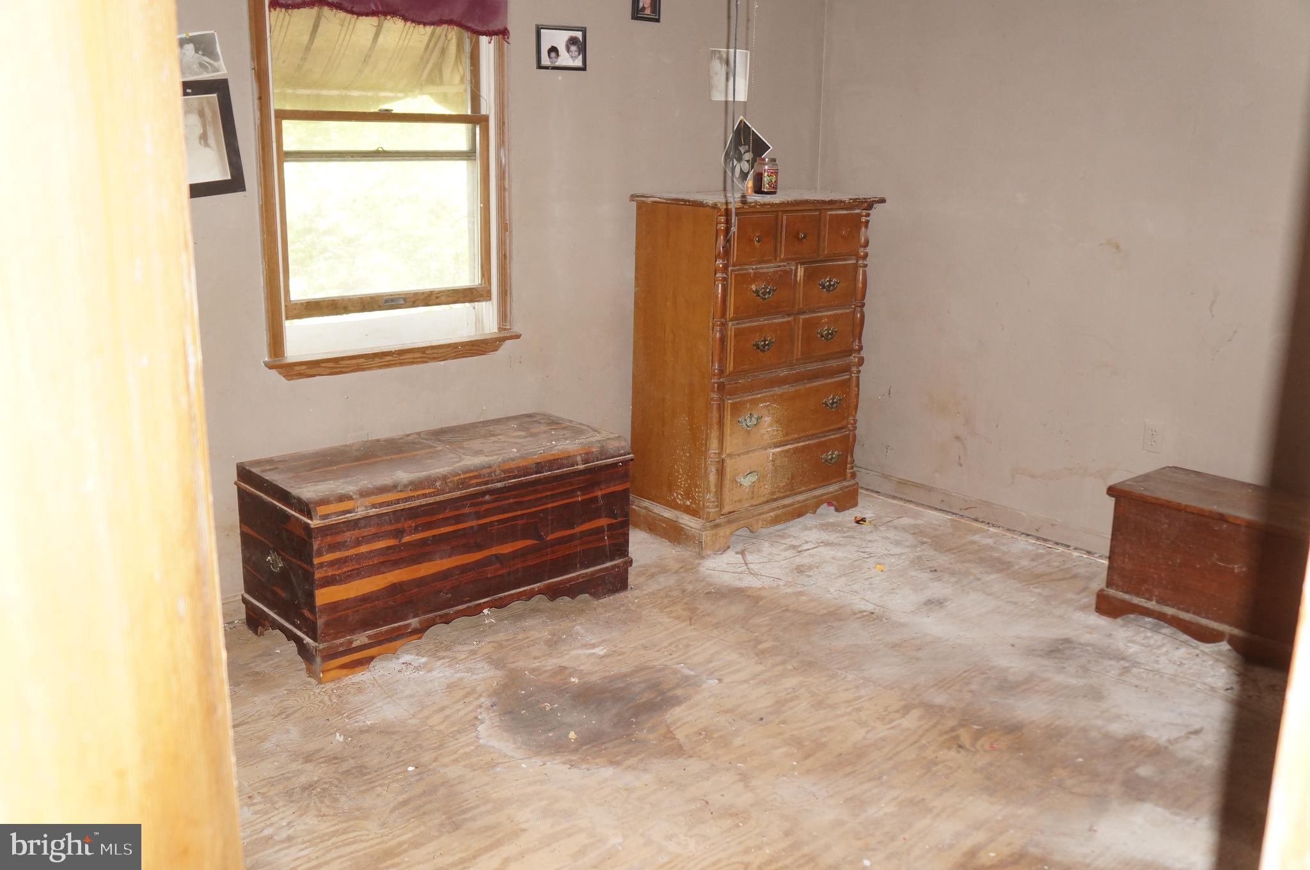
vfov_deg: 41.6
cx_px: 655
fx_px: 1145
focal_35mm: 32
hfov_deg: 59.6
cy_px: 435
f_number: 4
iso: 800
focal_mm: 21
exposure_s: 1/60
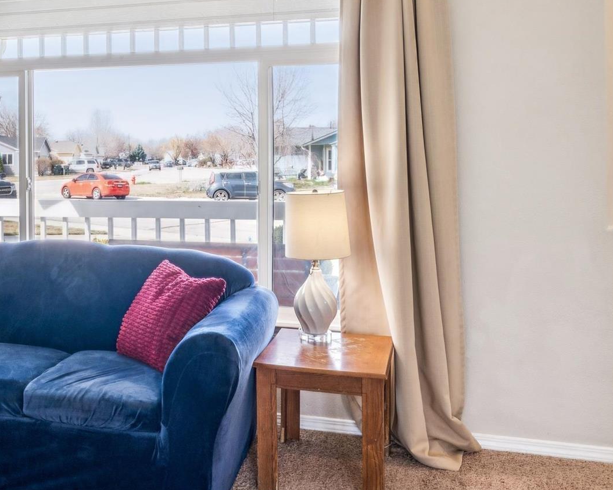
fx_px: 759
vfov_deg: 35.4
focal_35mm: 42
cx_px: 156
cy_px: 161
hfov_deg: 42.7
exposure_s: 1/15
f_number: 13
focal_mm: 15.3
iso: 400
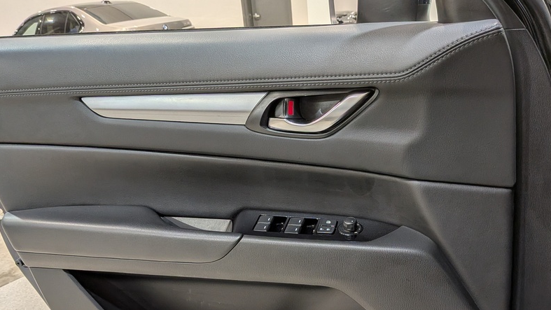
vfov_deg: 33.6
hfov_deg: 58.0
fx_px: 497
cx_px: 267
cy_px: 253
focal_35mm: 34
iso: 29
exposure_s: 1/217
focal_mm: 4.53
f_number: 1.7
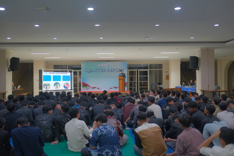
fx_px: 227
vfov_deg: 37.9
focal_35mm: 35
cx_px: 117
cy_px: 78
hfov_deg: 54.4
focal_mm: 23
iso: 1600
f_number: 1.6
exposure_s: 1/125
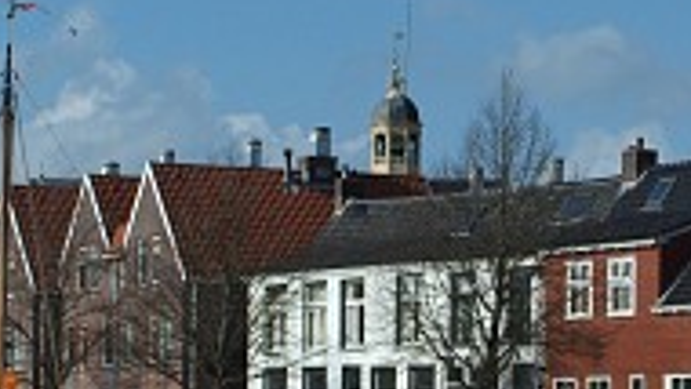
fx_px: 3134
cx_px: 564
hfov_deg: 12.5
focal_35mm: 171
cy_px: 325
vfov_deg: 7.1
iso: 400
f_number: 5.6
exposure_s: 1/3000
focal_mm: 46
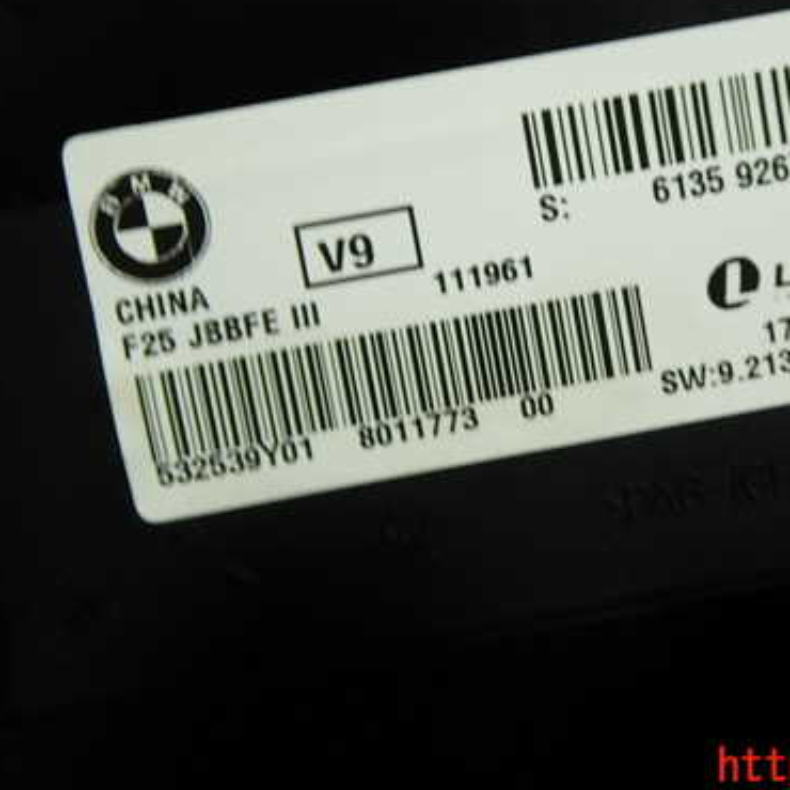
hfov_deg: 38.5
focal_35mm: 43
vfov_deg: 39.0
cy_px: 314
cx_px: 559
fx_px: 1110
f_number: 2.3
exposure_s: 1/50
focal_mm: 5.4
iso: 200
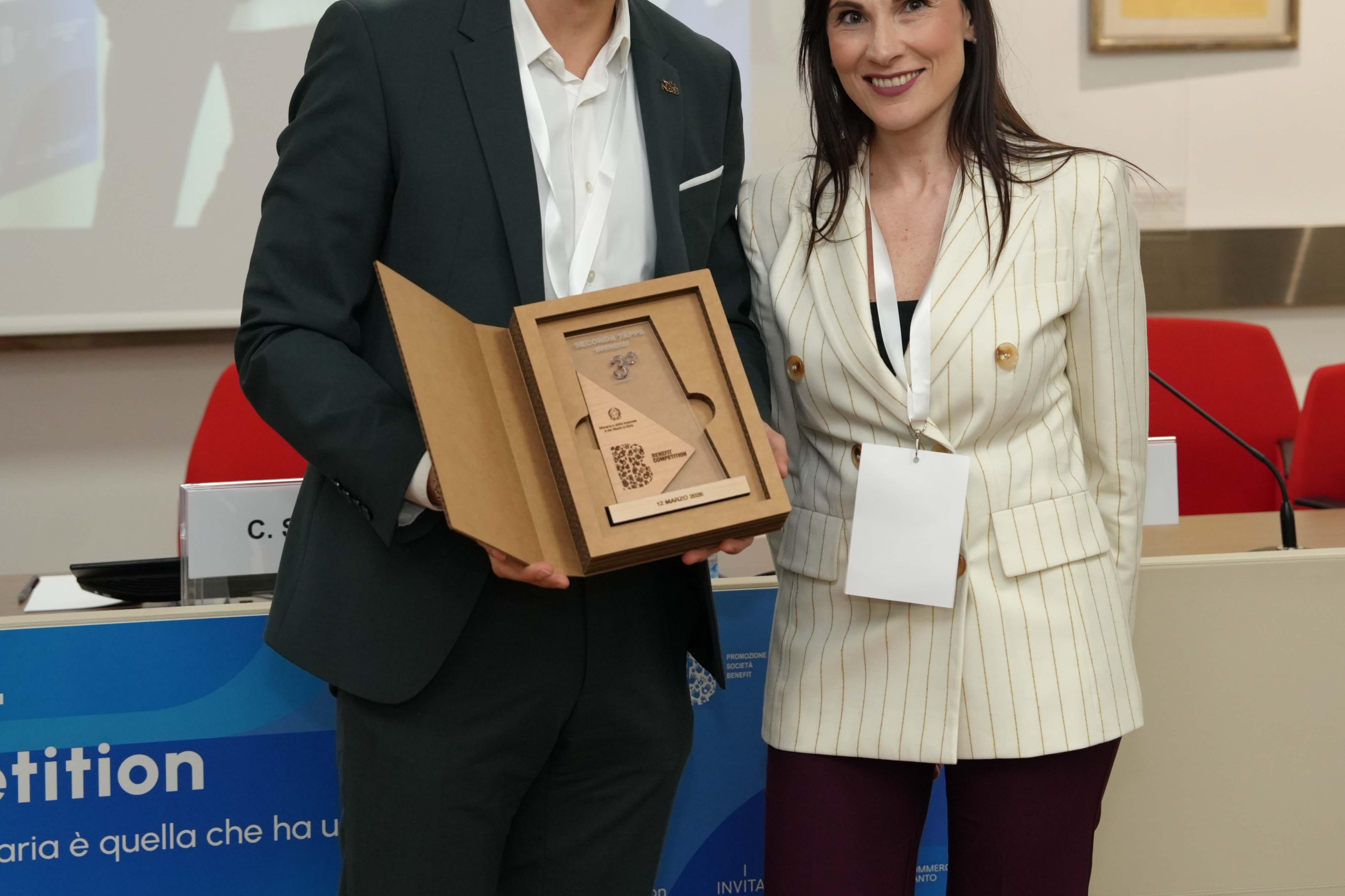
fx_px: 2839
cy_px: 196
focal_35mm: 76
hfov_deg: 26.5
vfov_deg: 17.8
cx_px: 869
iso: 2000
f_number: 4
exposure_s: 1/200
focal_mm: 47
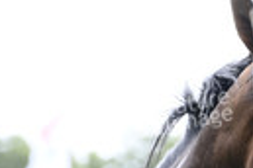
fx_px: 3556
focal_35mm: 506
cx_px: 130
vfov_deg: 2.7
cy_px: 262
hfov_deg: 4.1
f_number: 5.6
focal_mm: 145
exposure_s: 1/200
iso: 320
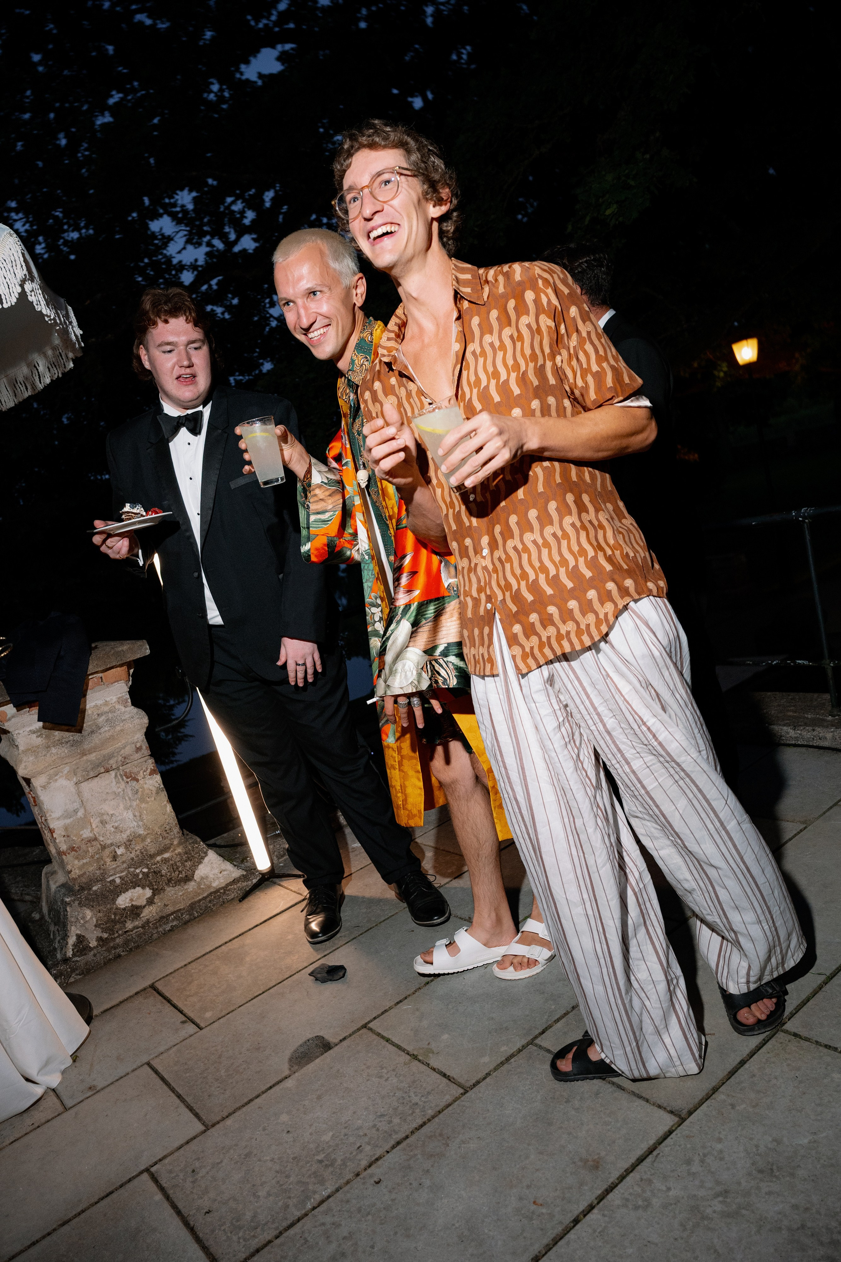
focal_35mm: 24
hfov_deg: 53.1
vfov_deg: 73.7
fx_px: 841
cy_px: 631
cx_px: 420
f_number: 4.5
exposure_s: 1/160
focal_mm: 24
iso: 1000
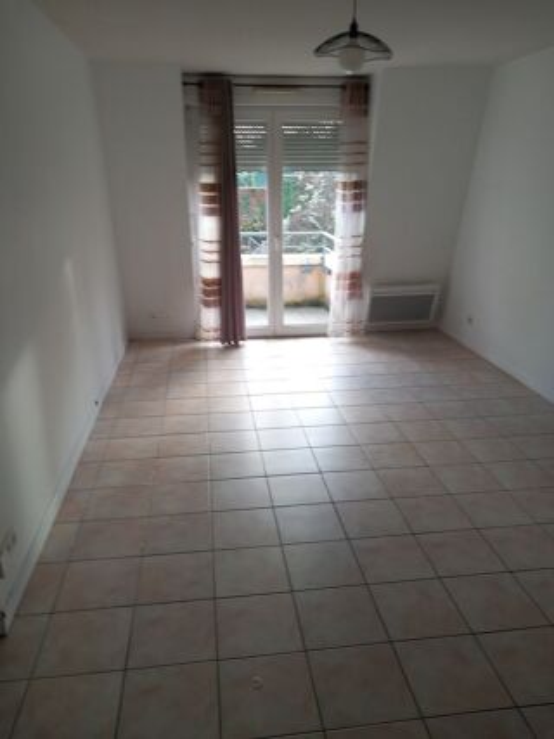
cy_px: 370
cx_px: 277
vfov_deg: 65.3
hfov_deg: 51.3
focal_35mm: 27
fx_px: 576
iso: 100
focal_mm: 4
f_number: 1.8
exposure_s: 1/50
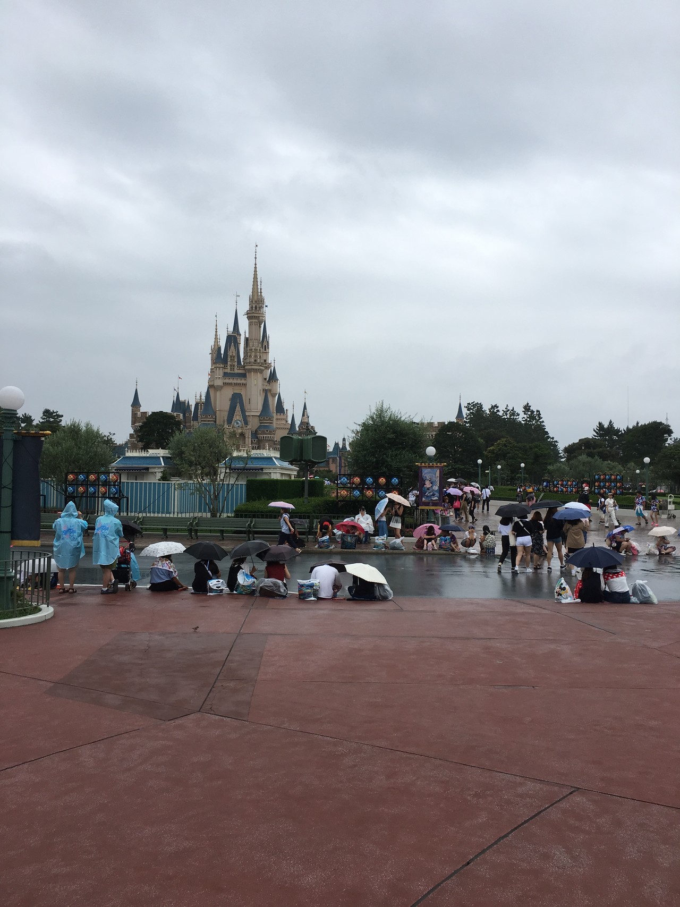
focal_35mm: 29
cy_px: 454
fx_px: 760
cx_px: 340
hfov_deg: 48.2
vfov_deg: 61.7
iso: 25
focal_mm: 4.15
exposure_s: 1/874
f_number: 2.2
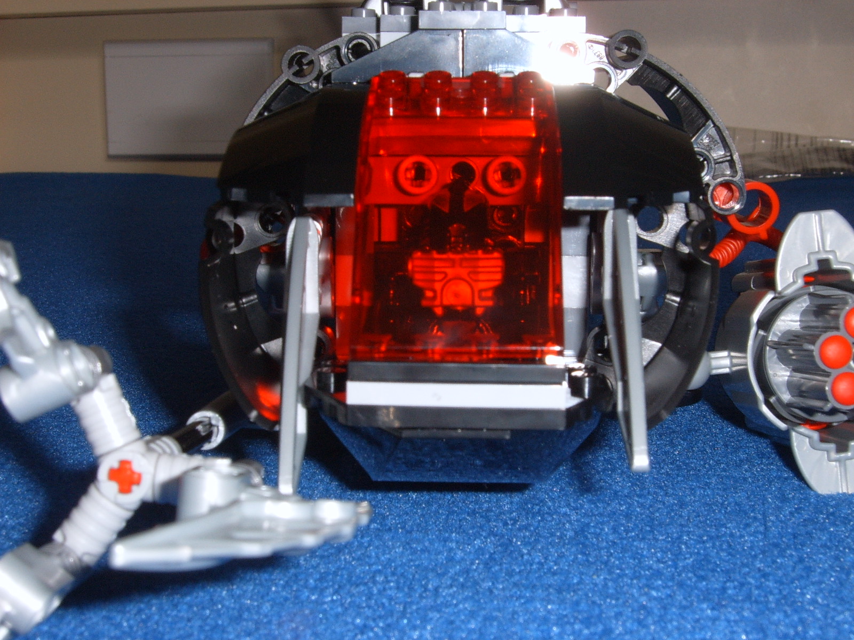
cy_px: 320
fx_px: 1604
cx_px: 427
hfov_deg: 29.8
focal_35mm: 65
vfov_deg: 22.6
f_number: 7.6
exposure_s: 1/45
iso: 69
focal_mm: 10.8
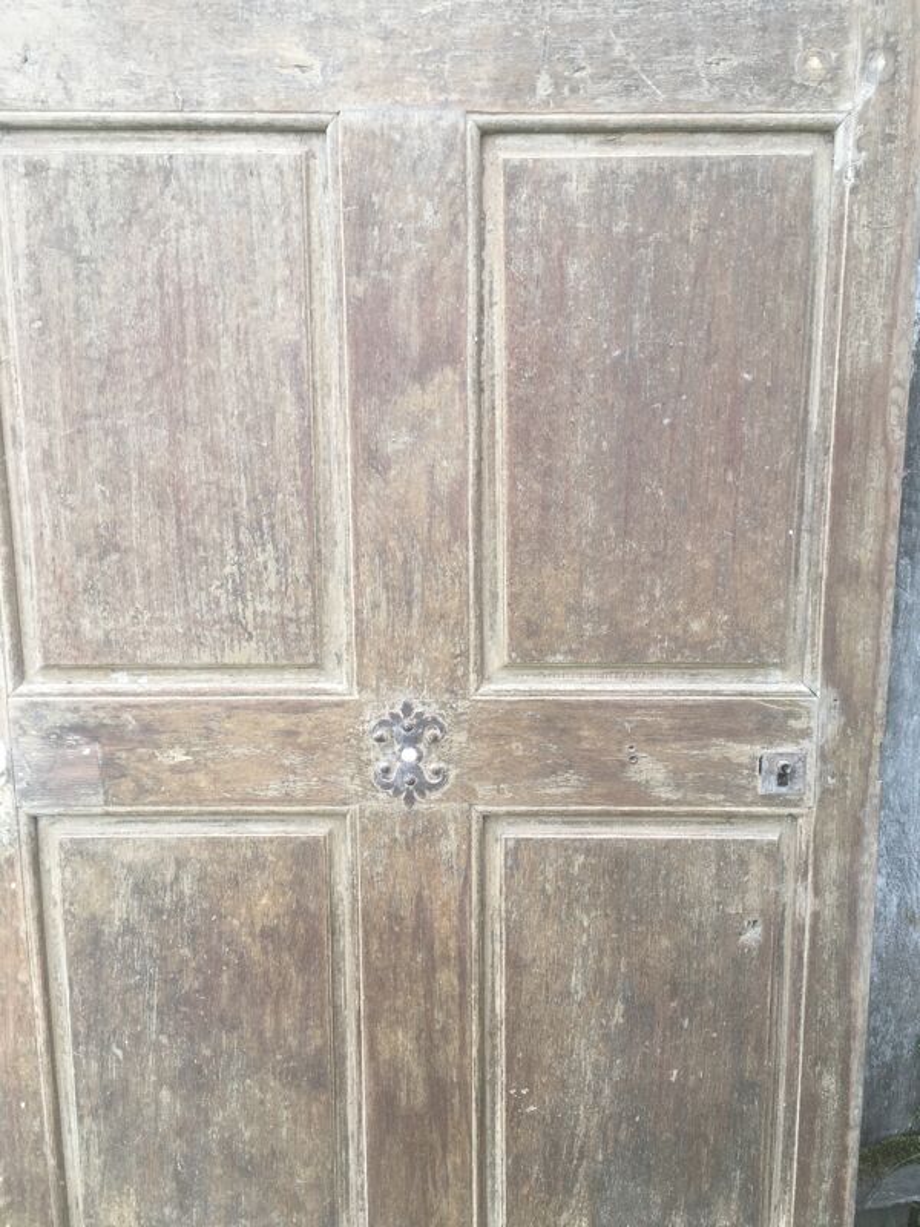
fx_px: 1028
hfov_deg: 48.2
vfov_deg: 61.7
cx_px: 460
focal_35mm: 29
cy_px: 614
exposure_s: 1/183
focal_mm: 4.15
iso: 25
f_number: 2.2
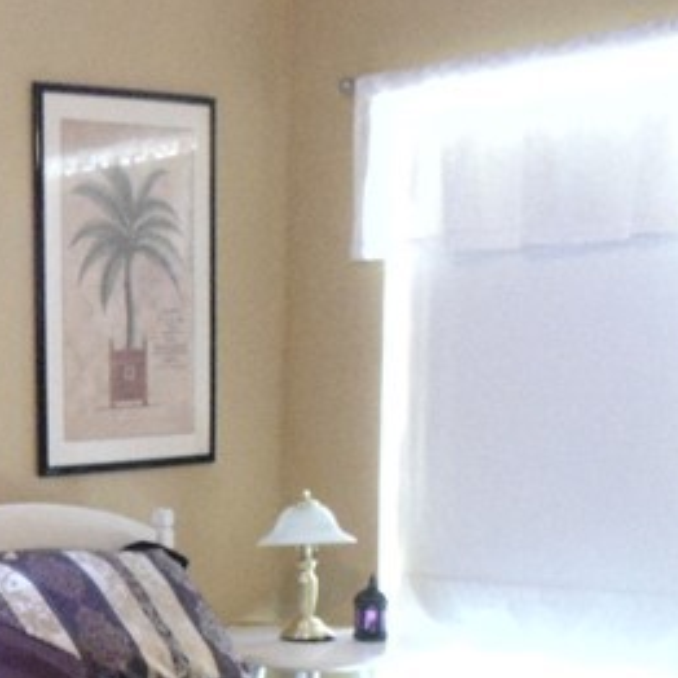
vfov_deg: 22.0
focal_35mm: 76
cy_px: 652
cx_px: -243
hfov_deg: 20.5
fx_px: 1684
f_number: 3.1
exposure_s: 1/15
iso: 400
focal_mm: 4
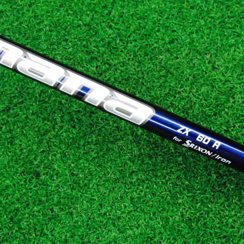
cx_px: 145
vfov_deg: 38.3
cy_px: 123
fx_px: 351
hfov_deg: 38.2
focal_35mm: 44
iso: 3200
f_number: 3.6
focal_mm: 6.42
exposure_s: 1/250
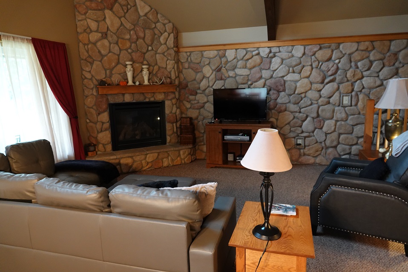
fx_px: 272
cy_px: 136
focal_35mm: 24
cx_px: 204
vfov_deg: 53.2
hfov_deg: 73.7
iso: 800
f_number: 2.4
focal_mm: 8.8
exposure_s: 1/13
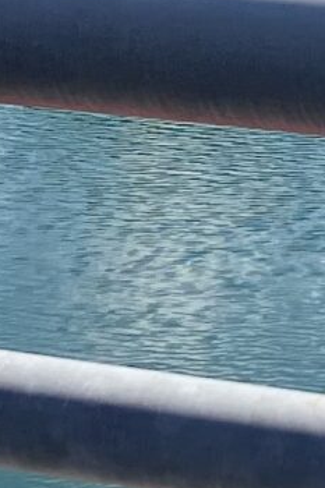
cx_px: 395
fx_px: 2887
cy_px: -397
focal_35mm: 213
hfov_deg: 6.4
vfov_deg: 9.2
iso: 32
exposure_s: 1/1130
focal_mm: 3.99
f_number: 1.8
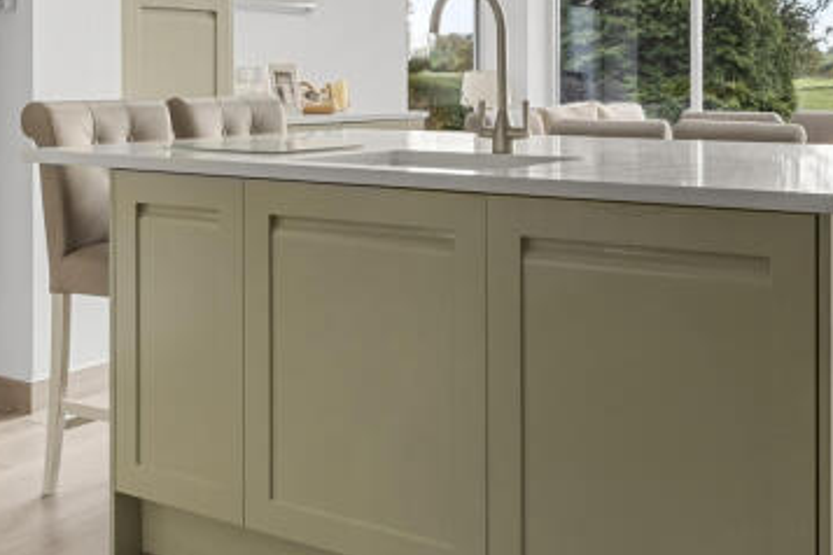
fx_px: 995
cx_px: 586
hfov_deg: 44.4
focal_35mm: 43
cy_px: 288
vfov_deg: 31.2
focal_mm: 10
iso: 1000
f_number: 8
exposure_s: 1/15
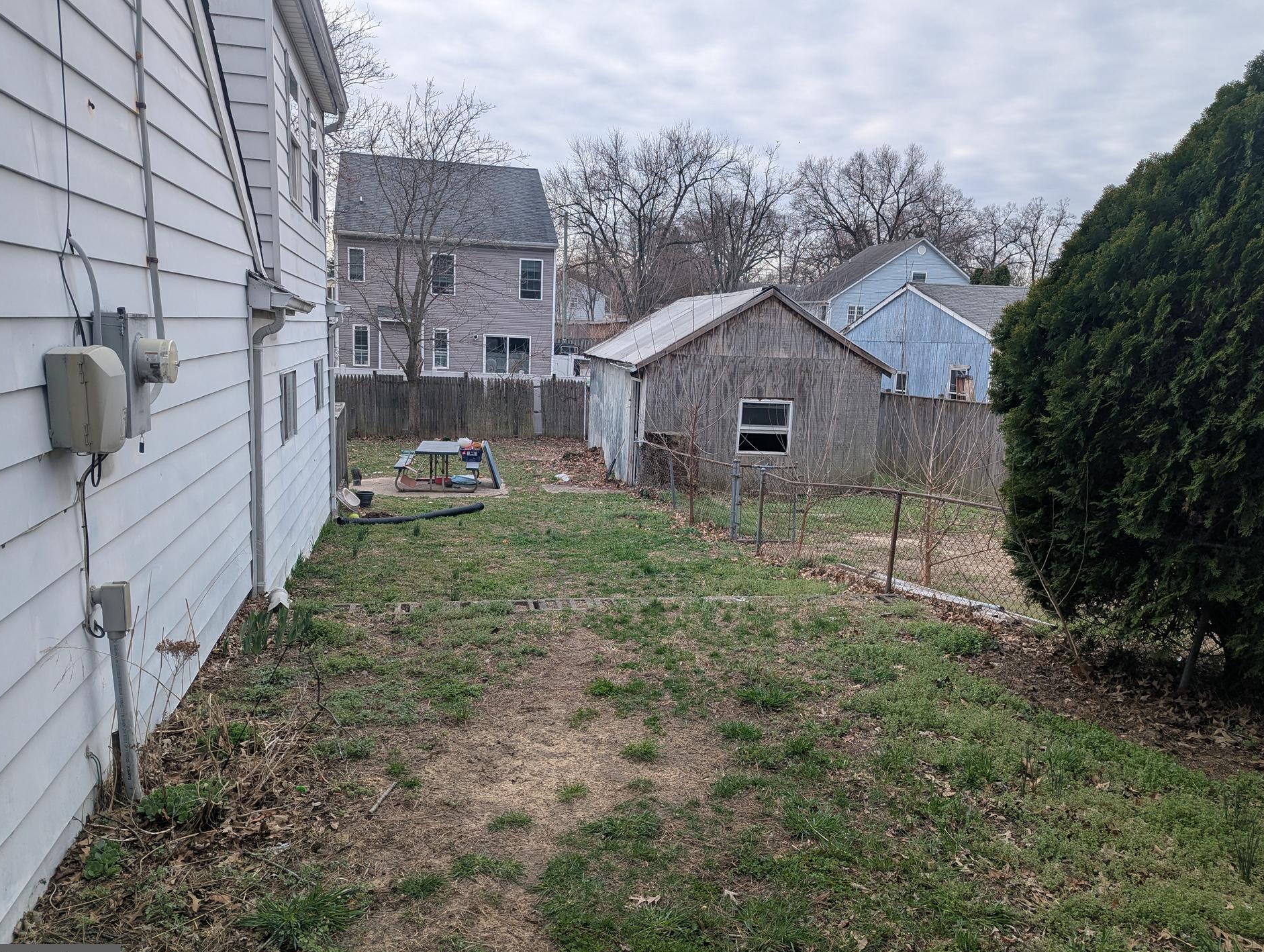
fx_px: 951
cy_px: 483
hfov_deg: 67.2
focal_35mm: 26
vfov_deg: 53.2
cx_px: 638
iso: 47
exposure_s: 1/1348
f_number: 1.85
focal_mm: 6.81
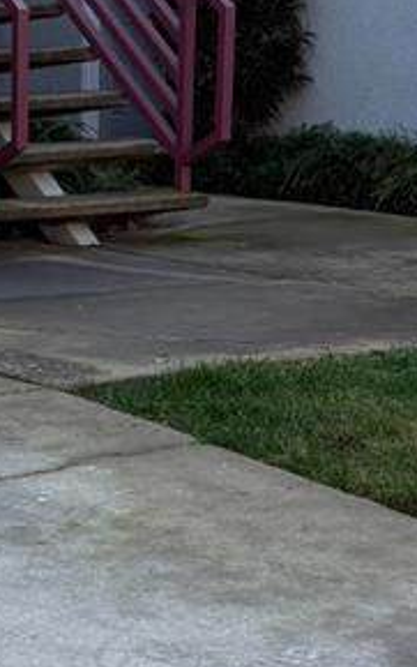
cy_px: 502
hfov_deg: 9.8
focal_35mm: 132
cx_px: -119
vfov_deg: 15.7
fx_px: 2397
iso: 100
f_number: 1.78
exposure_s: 1/813
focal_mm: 6.76
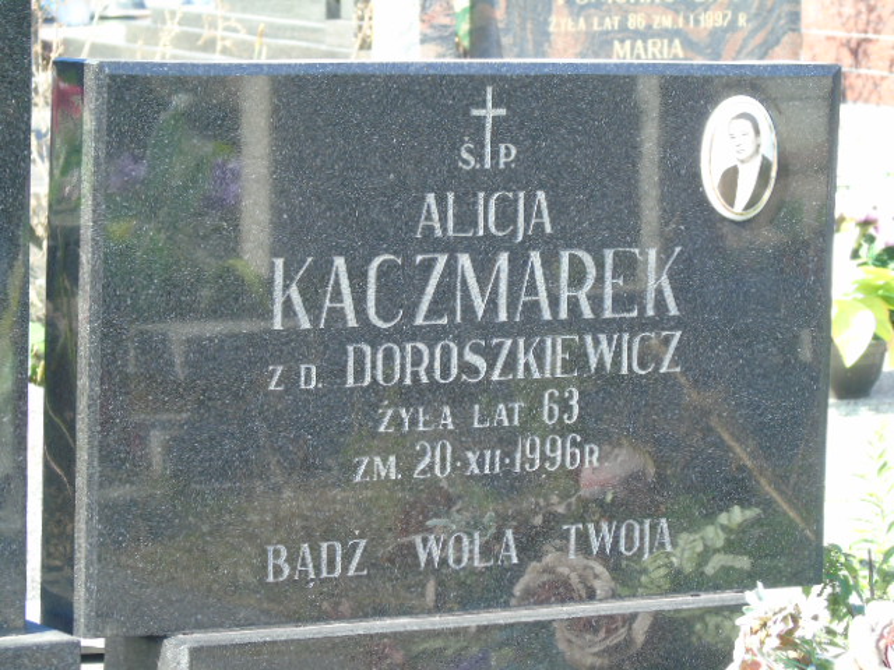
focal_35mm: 162
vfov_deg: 9.2
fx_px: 4184
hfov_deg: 12.2
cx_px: 447
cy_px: 335
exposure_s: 1/125
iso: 200
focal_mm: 29
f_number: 4.9
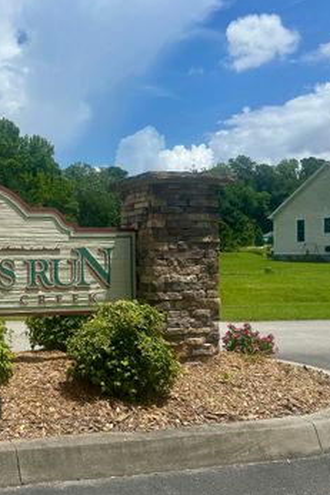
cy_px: 253
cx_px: -11
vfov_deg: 53.1
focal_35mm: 36
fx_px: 495
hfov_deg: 33.3
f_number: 1.78
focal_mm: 6.86
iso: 80
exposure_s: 1/7042
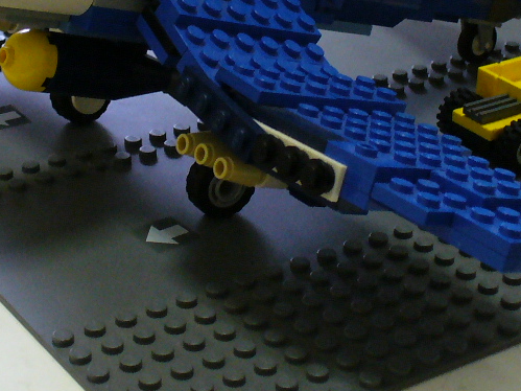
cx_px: 209
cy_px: 32
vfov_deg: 15.4
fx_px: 1429
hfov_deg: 20.6
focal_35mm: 95
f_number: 2.8
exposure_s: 1/25
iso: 200
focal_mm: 6.1
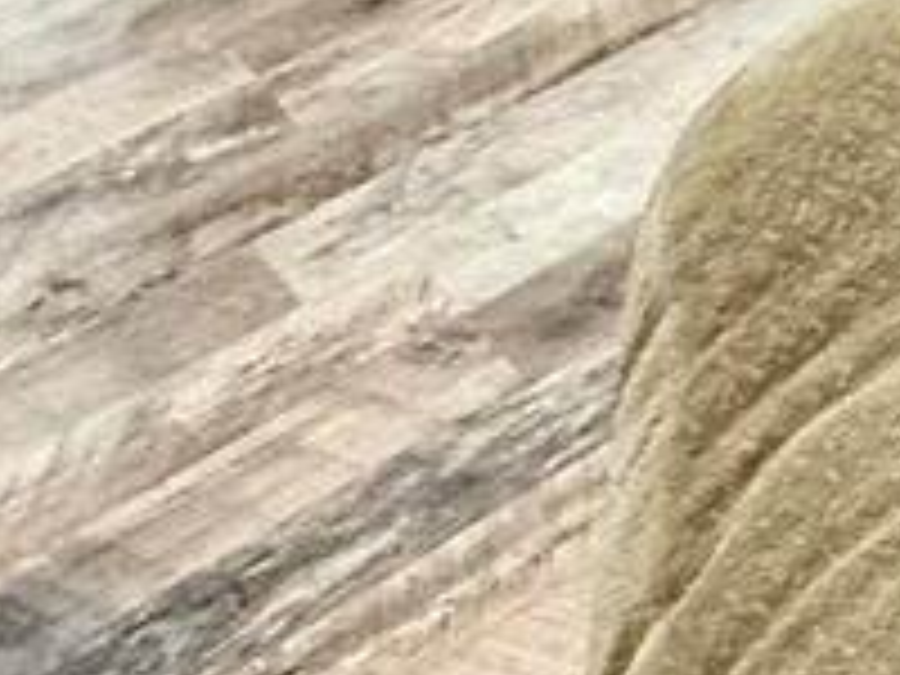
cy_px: -1930
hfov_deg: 12.0
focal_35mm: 112
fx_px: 2912
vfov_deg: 8.3
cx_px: 2475
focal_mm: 2.22
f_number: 2.2
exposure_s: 1/60
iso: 320
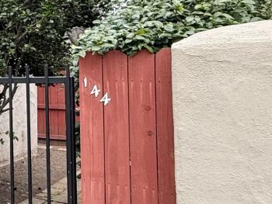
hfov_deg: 20.5
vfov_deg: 24.3
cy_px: 67
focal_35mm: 60
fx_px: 472
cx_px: -238
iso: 100
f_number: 2.2
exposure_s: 1/99
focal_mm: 2.22
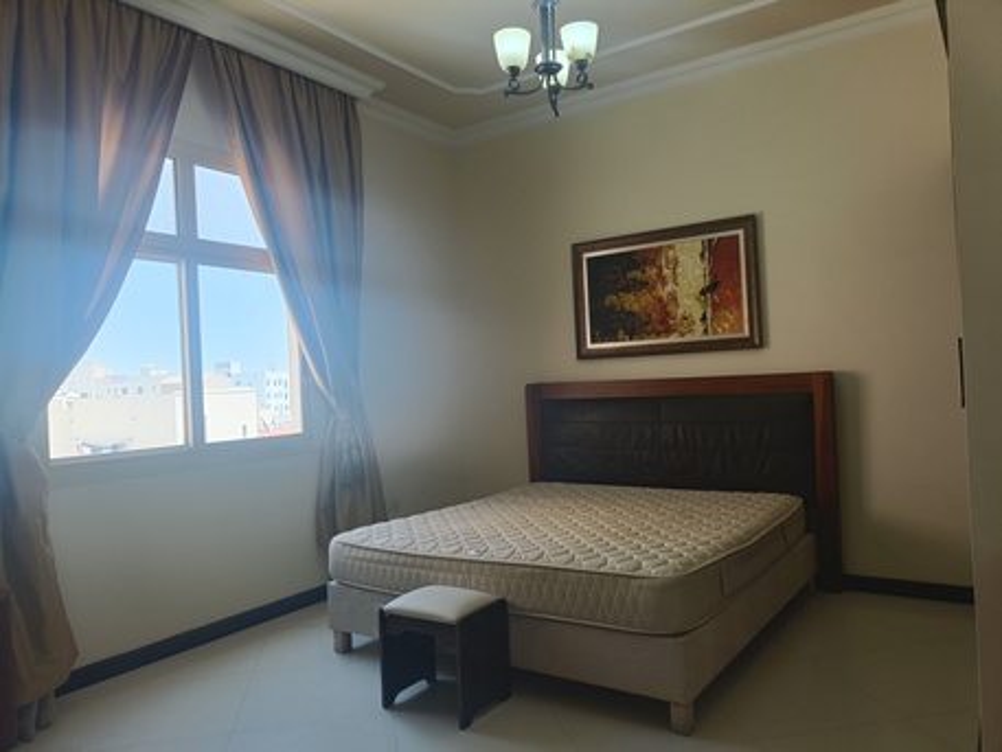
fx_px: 724
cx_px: 501
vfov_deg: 54.9
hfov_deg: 69.4
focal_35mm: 25
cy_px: 376
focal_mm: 4.7
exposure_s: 1/50
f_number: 1.7
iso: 298
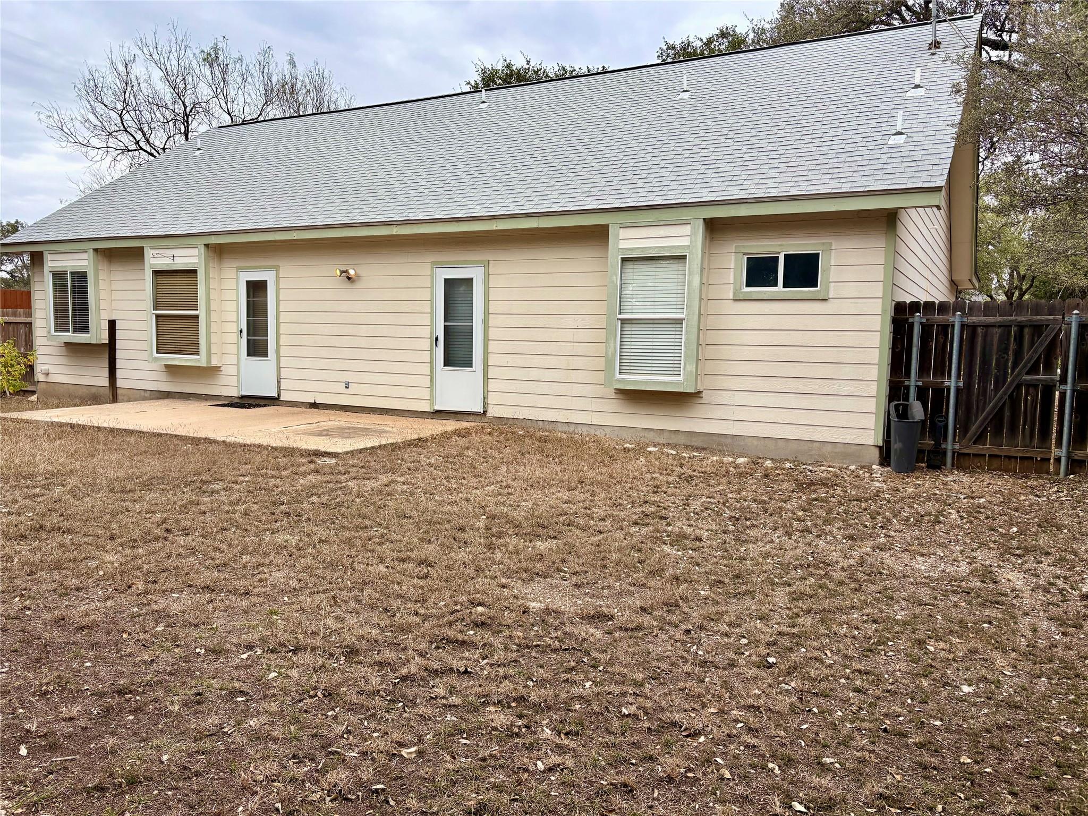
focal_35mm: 26
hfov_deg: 67.3
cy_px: 408
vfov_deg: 53.1
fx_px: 817
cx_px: 544
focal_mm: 5.96
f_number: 1.6
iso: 50
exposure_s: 1/791
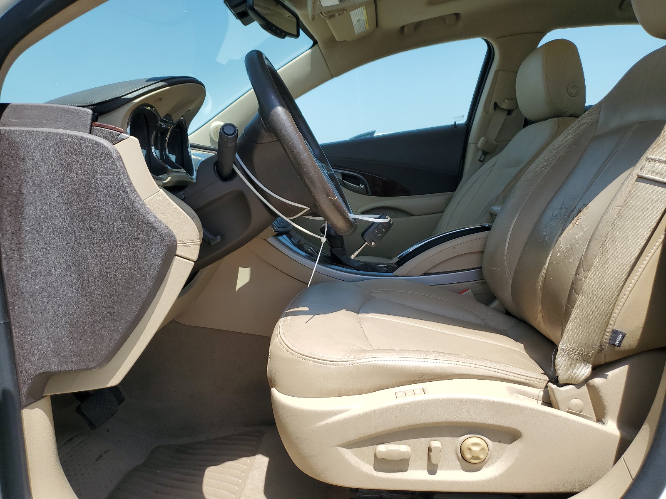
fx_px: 500
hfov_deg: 67.3
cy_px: 250
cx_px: 333
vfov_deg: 53.1
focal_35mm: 26
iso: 50
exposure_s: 1/1667
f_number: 1.5
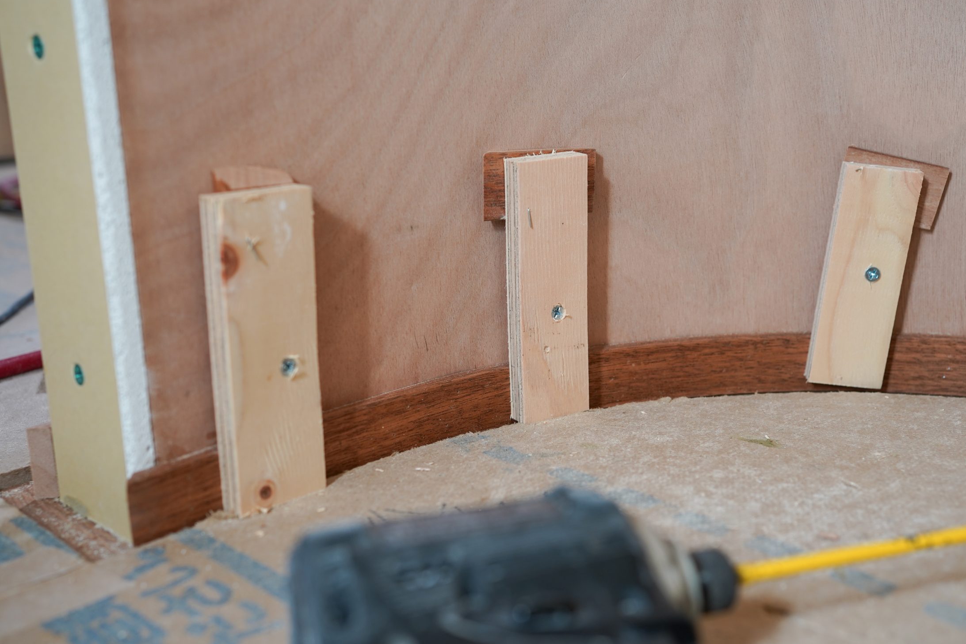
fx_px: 1100
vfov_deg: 32.6
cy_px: 338
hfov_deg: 47.4
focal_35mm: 41
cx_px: 509
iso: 250
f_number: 4
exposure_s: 1/40
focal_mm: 35
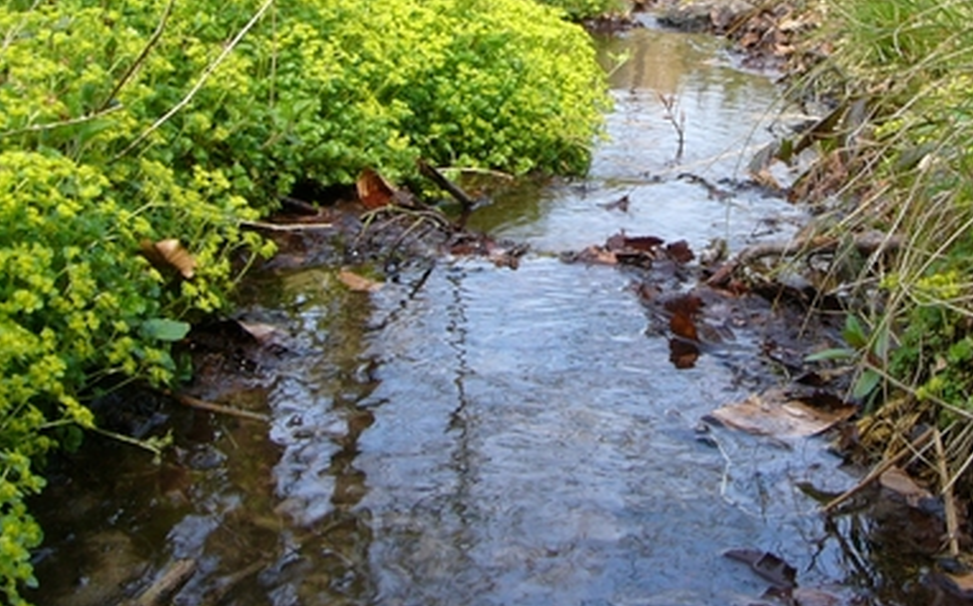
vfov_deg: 21.3
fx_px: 1590
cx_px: 629
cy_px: 117
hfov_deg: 33.8
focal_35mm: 60
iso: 100
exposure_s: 1/50
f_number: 8
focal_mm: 6
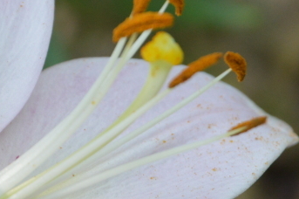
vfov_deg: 1.3
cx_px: 78
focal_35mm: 1075
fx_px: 8920
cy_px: 143
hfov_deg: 1.9
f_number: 6.3
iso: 1000
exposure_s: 1/500
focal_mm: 240
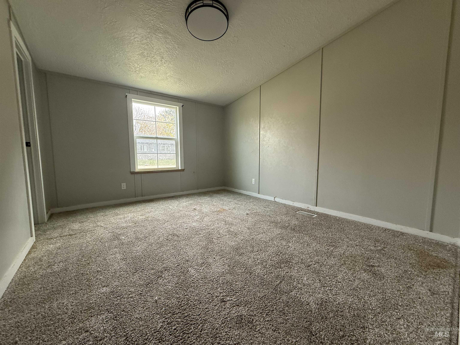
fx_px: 186
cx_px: 230
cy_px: 172
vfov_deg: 85.7
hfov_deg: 102.1
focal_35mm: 14
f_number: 2.2
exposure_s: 1/99
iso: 200
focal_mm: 2.22
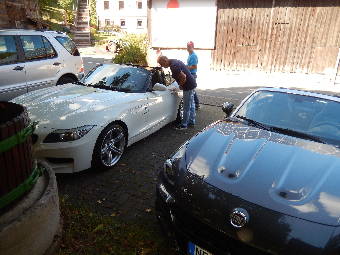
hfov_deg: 69.4
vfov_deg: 54.9
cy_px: 128
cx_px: 170
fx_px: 246
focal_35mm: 25
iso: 125
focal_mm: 4.5
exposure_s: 1/200
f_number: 3.4
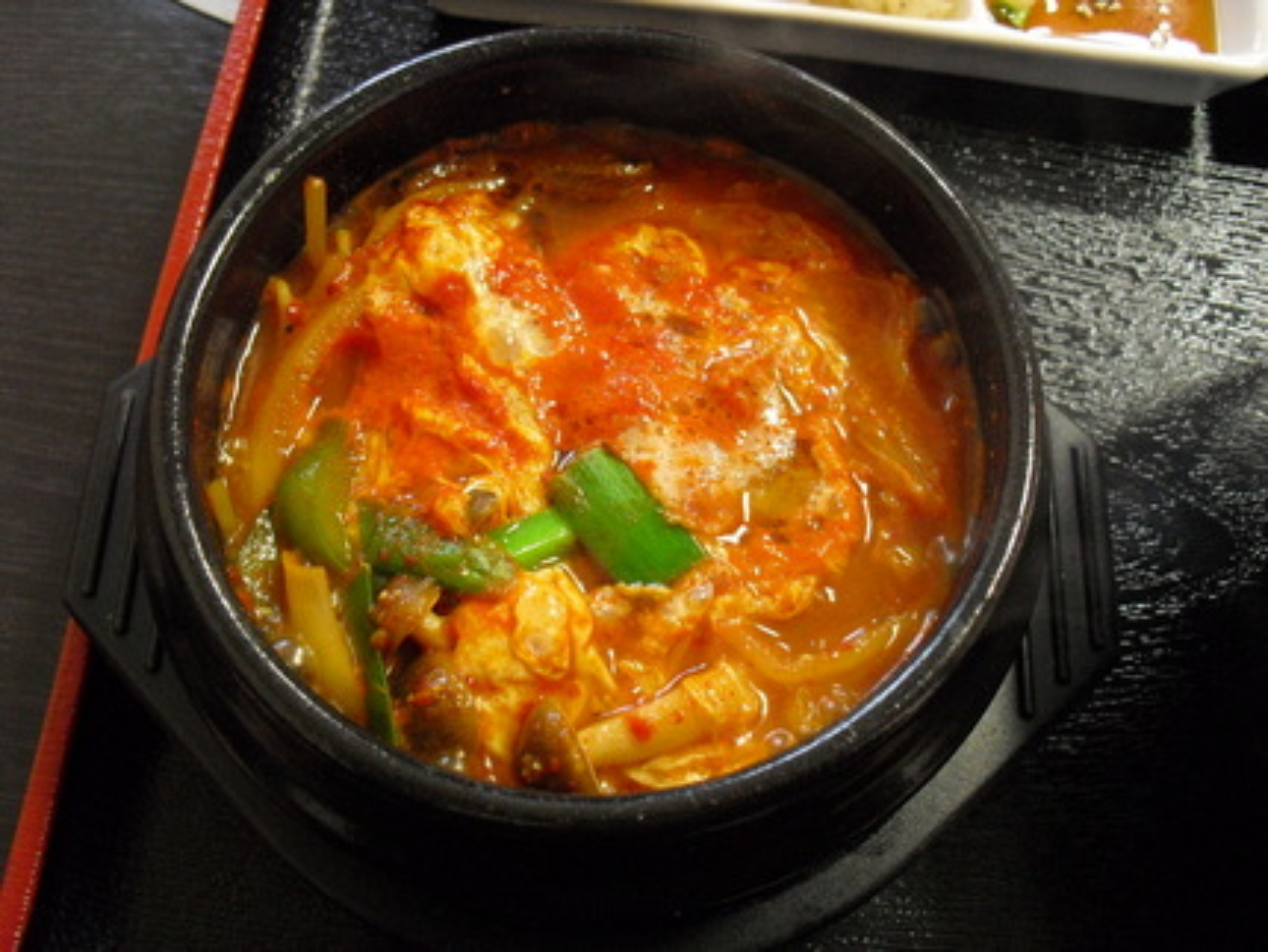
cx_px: 634
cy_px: 476
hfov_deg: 51.3
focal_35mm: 36
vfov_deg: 39.7
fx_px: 1319
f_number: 3.1
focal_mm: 6.3
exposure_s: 1/60
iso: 800
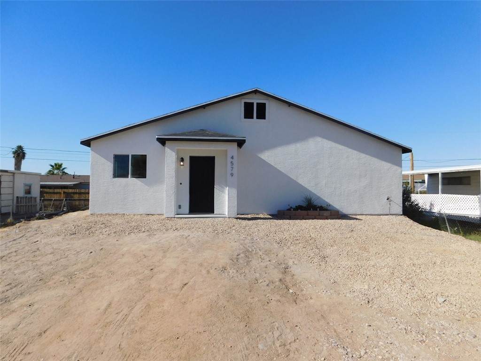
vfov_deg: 58.9
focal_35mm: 23
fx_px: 320
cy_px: 180
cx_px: 240
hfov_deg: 73.9
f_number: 6
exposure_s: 1/640
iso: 125
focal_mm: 4
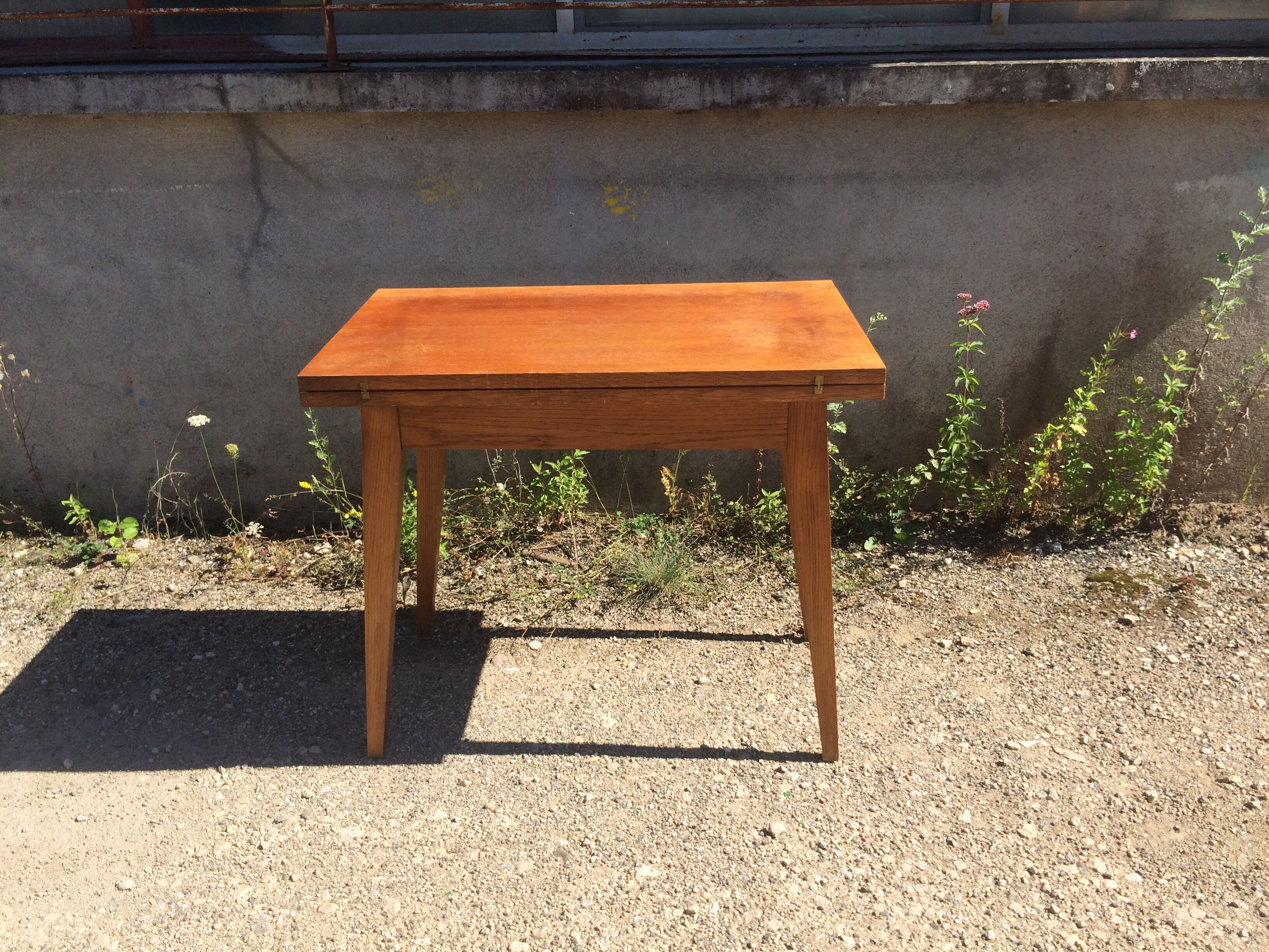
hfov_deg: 61.7
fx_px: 1063
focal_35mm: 29
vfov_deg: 48.2
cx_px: 634
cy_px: 476
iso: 32
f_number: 2.2
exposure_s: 1/1368
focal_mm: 4.15
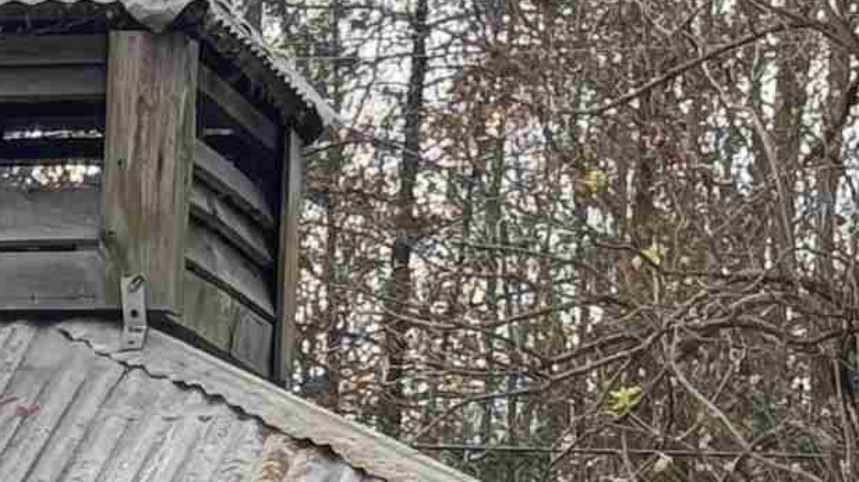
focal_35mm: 261
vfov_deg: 4.5
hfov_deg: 8.1
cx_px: -340
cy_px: 1128
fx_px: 5943
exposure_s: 1/765
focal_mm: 6.76
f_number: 1.78
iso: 64
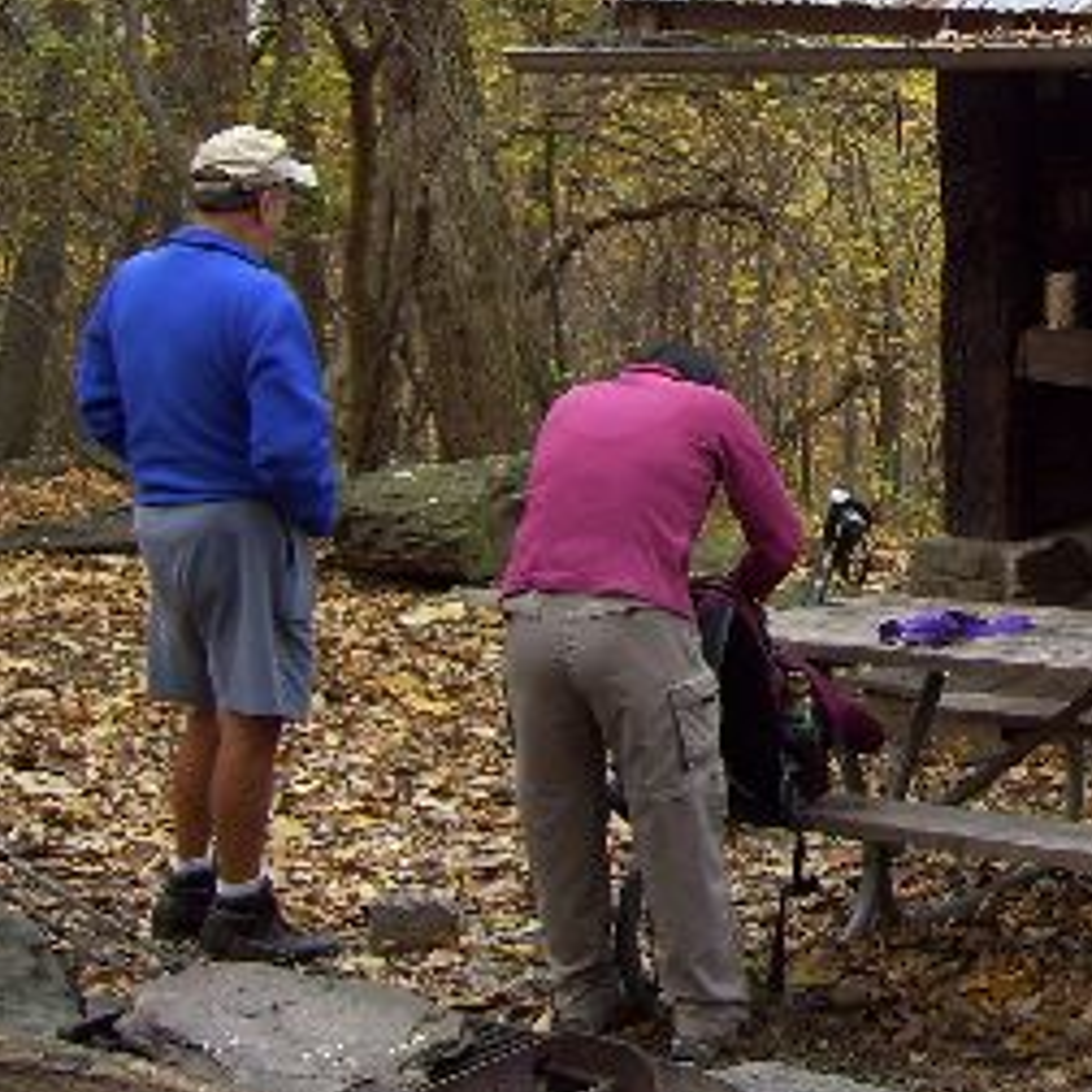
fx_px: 2891
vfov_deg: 21.1
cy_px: 195
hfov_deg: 20.1
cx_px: 1313
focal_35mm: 81
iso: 80
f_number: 2.7
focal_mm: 6
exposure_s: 1/160
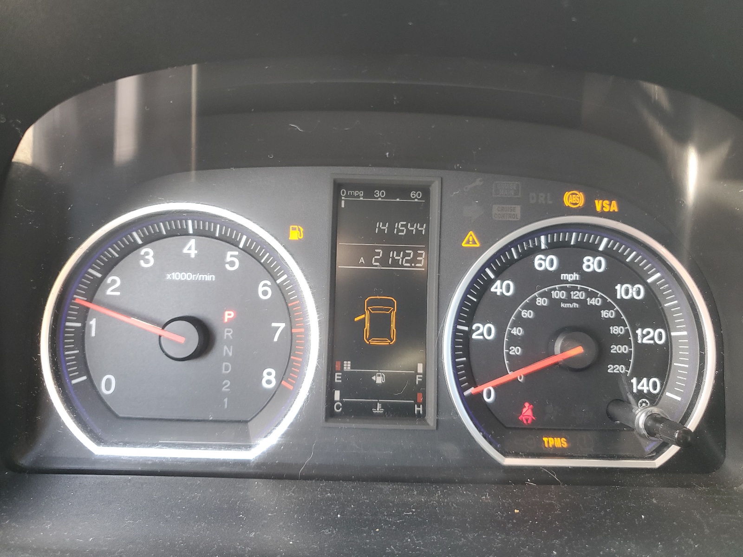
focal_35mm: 26
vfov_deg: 53.1
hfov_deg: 67.3
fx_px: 558
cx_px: 372
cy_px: 278
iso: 69
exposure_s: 1/60.2
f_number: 1.5
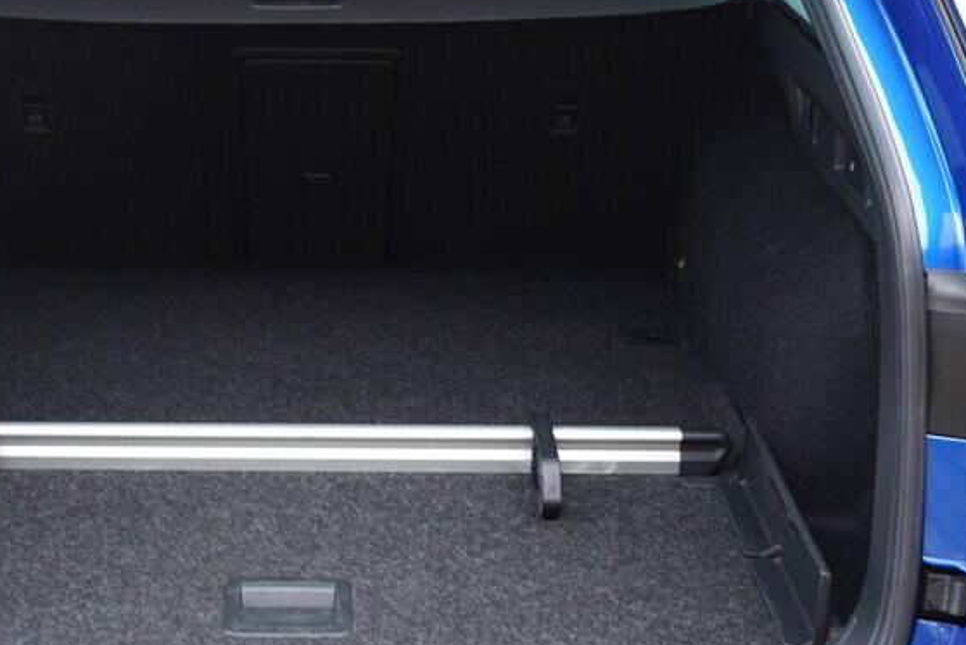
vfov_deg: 20.6
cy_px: 250
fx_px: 1771
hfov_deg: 30.2
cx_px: 287
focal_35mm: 66
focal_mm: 24
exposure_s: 1/40
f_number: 2.8
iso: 400
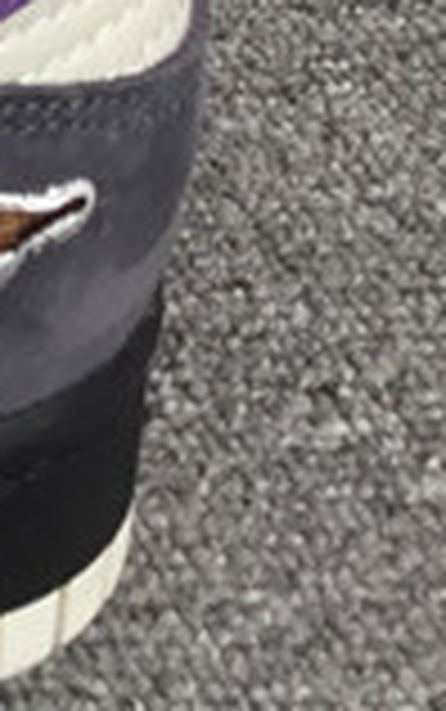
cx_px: -1428
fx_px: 3630
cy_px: -218
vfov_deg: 10.9
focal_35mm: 187
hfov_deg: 5.8
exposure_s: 1/112
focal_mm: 3.3
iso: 25
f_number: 2.4
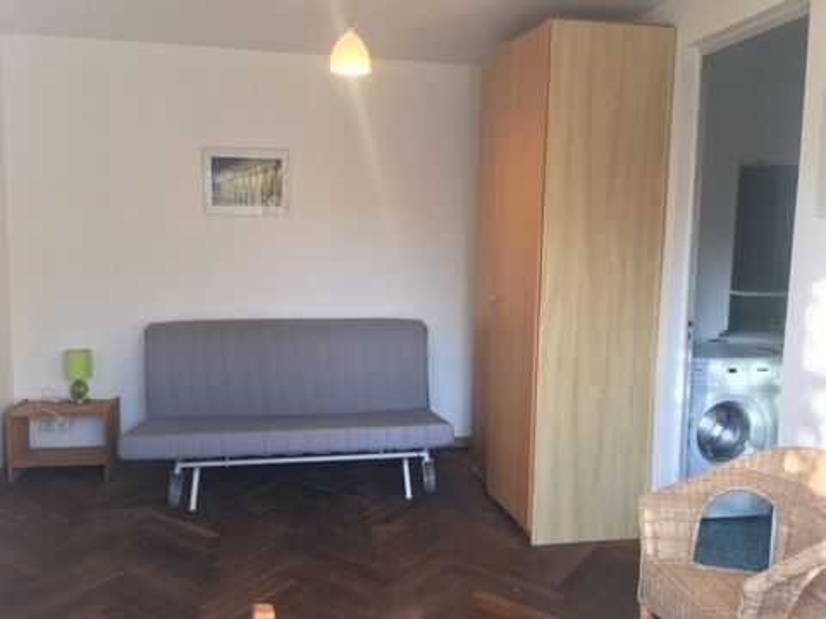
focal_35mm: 29
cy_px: 310
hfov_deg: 61.7
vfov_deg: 48.2
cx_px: 413
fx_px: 692
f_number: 2.2
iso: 25
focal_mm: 4.15
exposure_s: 1/50
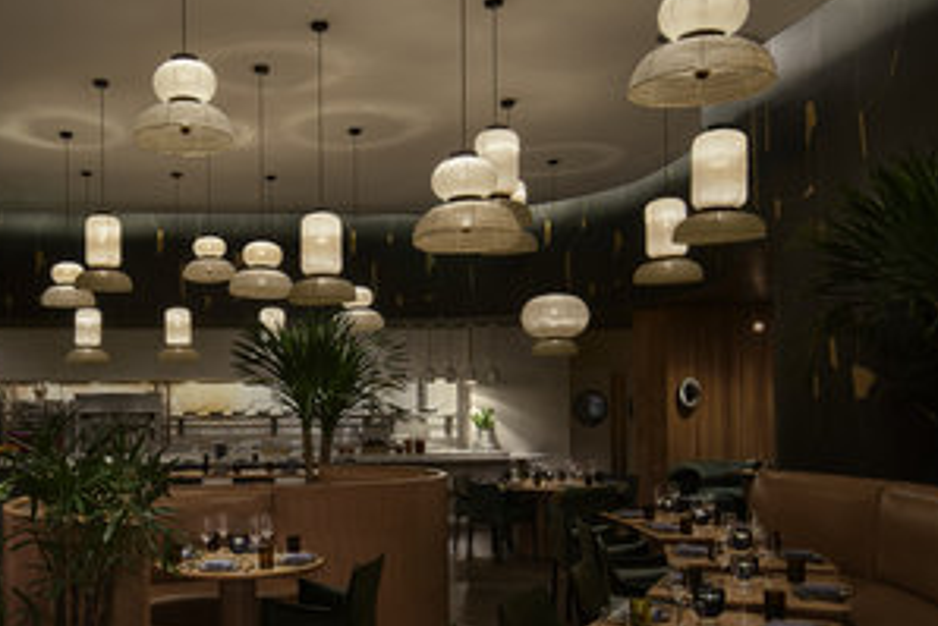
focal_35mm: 37
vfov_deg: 35.7
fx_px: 964
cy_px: 403
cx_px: 280
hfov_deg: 50.5
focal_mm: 23
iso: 64
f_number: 11
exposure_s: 8
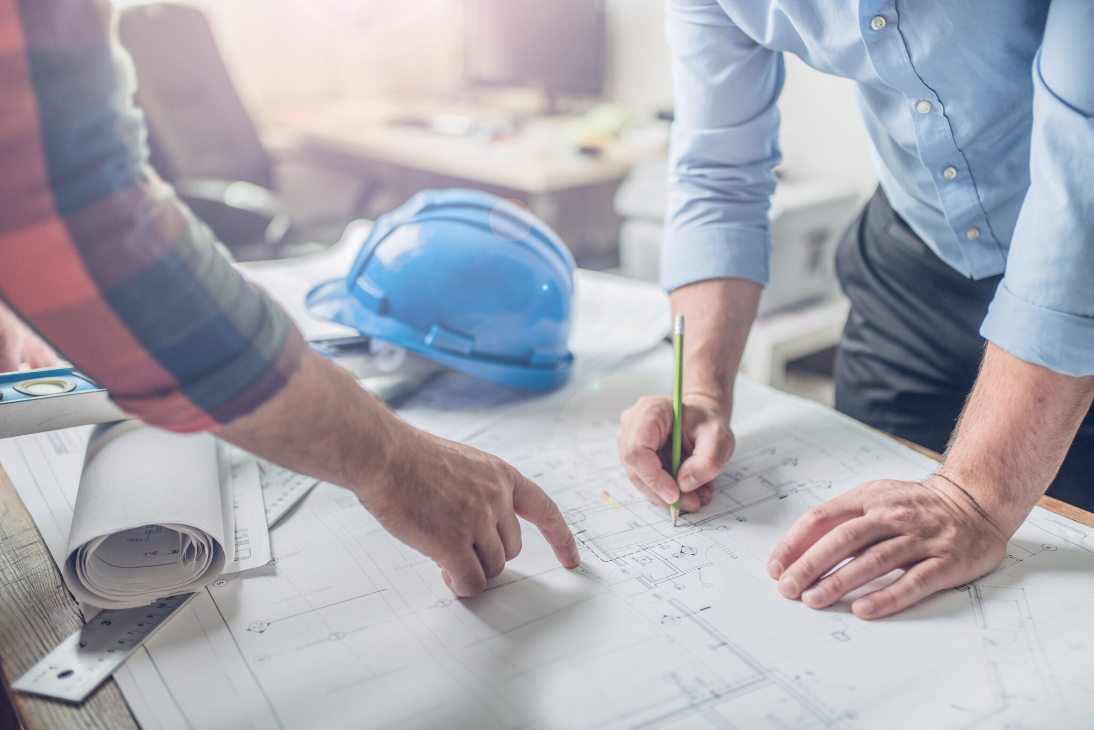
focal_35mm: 35
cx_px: 547
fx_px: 1064
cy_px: 365
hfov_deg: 54.4
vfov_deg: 37.9
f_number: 1.4
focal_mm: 35
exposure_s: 1/200
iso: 160
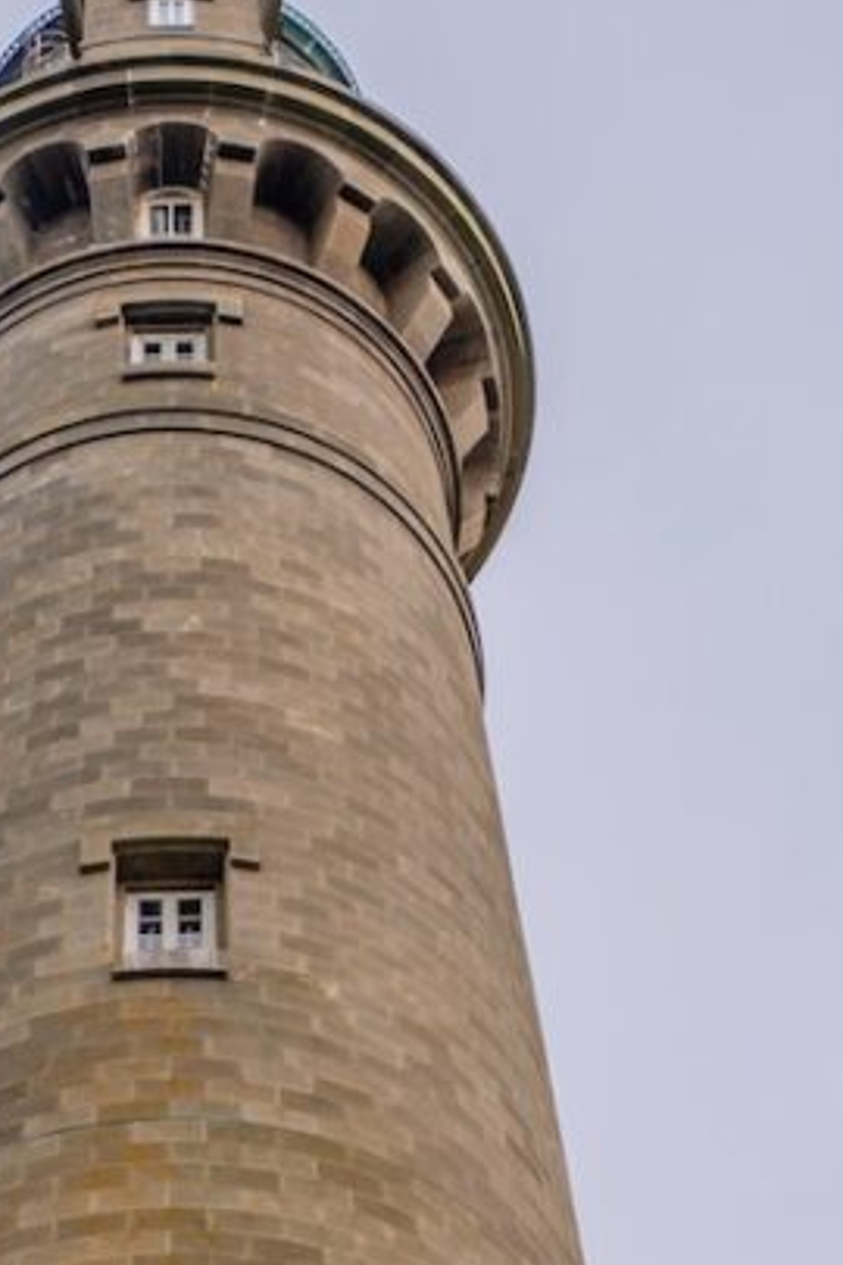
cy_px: 1165
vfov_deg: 12.8
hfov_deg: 8.6
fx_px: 5584
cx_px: 165
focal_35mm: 159
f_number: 2.8
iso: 100
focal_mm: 58
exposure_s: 1/800
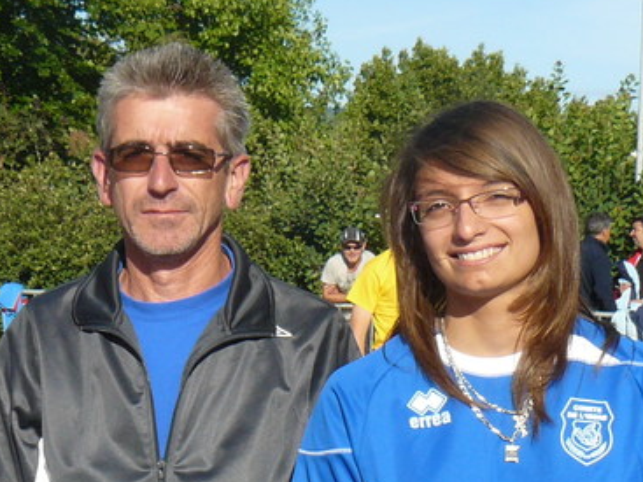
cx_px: 186
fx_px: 2265
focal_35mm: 122
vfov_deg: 12.1
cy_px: 343
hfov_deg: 16.1
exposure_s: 1/400
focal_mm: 7.1
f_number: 5.6
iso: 100
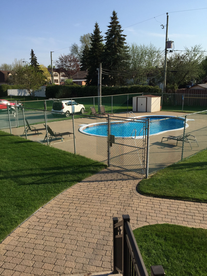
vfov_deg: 61.7
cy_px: 138
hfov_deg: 48.2
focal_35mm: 29
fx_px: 231
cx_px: 104
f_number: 2.2
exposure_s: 1/1883
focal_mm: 4.15
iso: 32
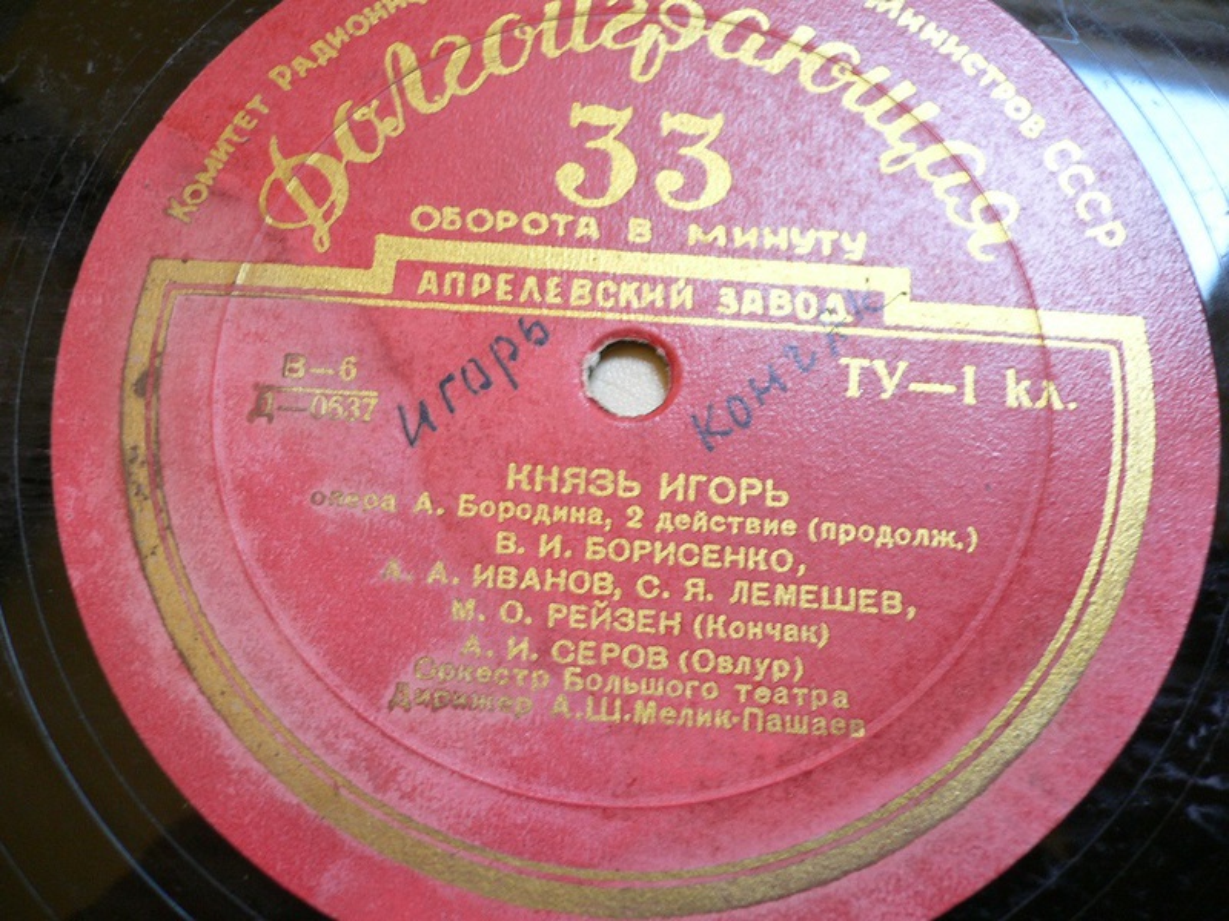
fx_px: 1243
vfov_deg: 40.7
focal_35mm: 35
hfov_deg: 52.6
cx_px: 614
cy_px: 460
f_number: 2.8
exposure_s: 1/13
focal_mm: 5.8
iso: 150
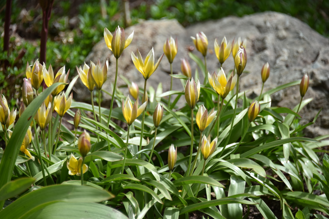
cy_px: 110
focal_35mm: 300
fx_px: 2742
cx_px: 164
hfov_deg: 6.9
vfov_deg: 4.6
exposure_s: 1/640
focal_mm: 300
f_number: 5.6
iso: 250
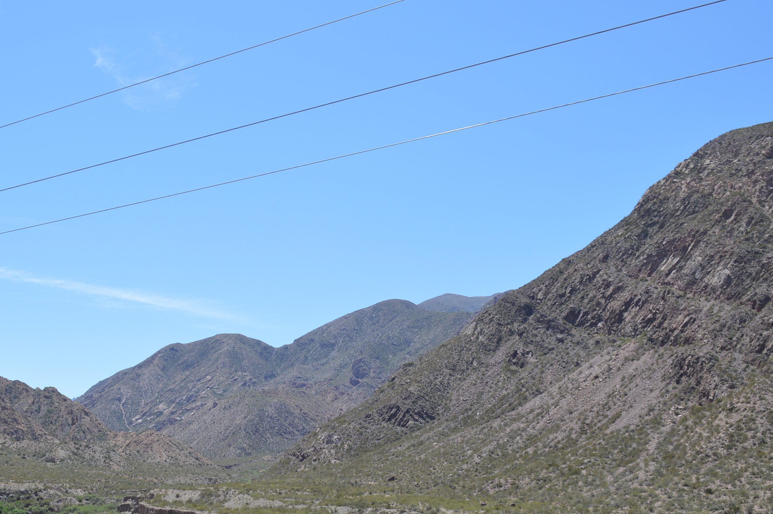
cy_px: 326
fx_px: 879
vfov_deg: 32.4
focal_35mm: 41
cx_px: 330
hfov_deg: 47.3
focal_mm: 20
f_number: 7.1
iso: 100
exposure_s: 1/200
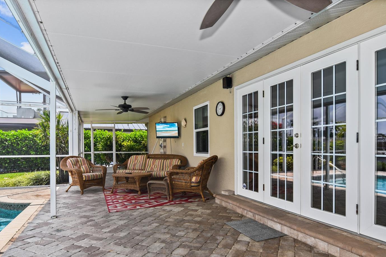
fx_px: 225
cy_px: 149
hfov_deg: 81.2
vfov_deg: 59.2
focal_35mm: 21
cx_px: 197
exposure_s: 1/125
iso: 200
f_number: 8
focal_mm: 12
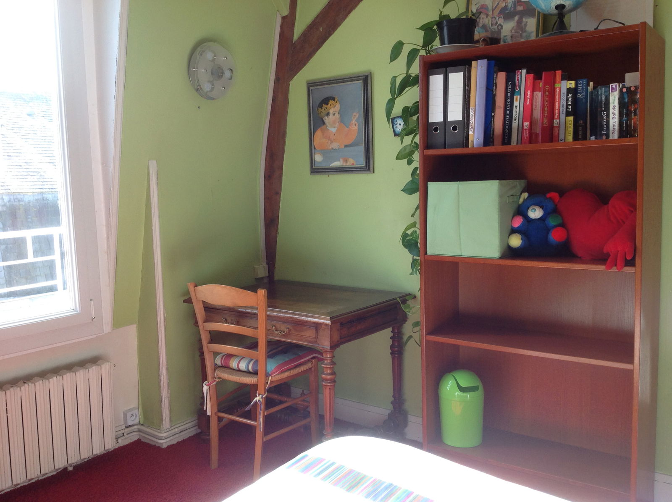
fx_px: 678
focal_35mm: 35
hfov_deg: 52.7
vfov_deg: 40.6
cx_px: 336
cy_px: 251
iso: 64
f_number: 2.4
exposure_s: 1/120
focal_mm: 4.28
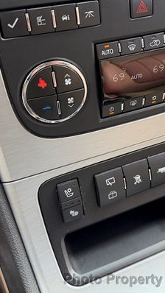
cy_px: 119
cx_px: 115
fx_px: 327
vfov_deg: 48.1
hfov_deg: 28.1
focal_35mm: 42
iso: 200
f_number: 1.78
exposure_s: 1/211
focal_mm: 6.76
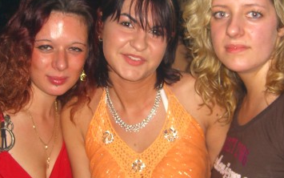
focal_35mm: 68
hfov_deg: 30.2
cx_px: 138
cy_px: 103
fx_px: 526
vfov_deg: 19.1
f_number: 2.8
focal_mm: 7.9
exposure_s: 1/60
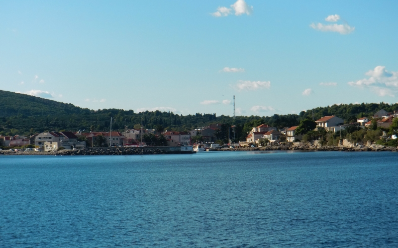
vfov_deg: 10.7
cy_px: 105
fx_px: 1323
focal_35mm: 122
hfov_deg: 17.1
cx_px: 200
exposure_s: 1/200
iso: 100
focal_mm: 19.98
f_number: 12.4
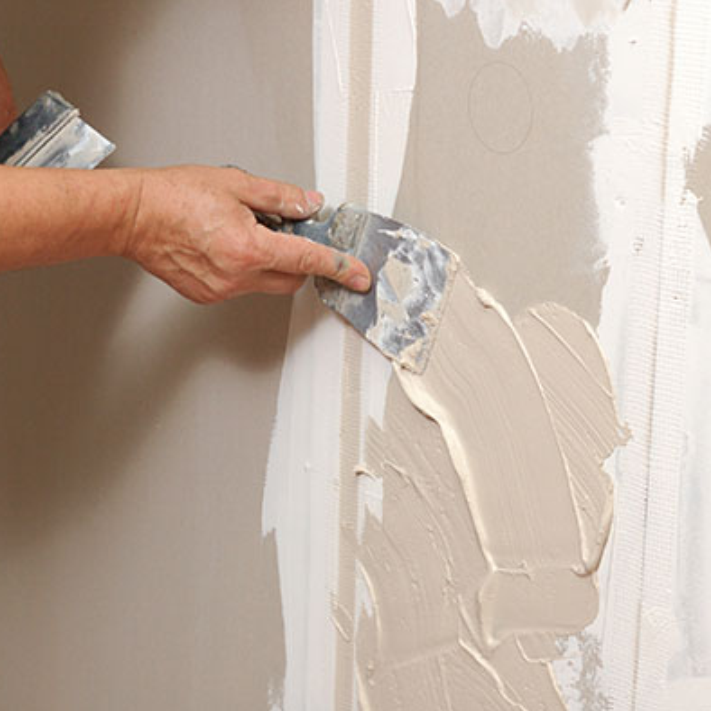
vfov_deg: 17.9
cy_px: 356
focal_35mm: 97
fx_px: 2254
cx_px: 346
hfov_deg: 17.9
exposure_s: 1/250
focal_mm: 50
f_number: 5.6
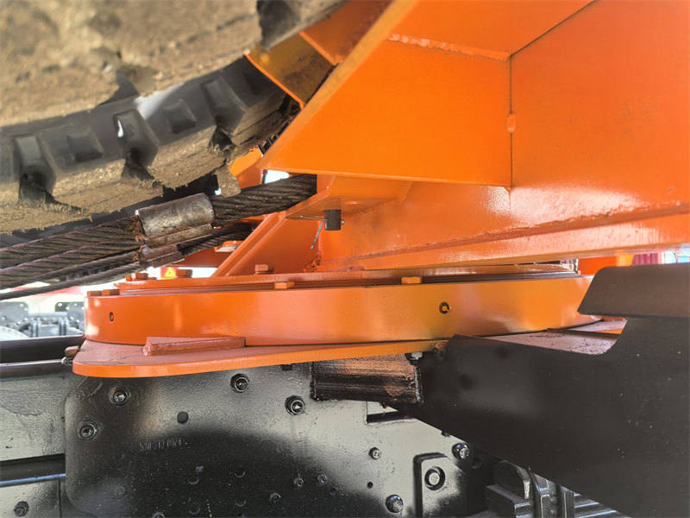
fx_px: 578
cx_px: 345
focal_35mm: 29
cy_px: 259
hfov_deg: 61.7
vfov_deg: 48.2
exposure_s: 1/1002
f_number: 1.4
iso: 64
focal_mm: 5.75
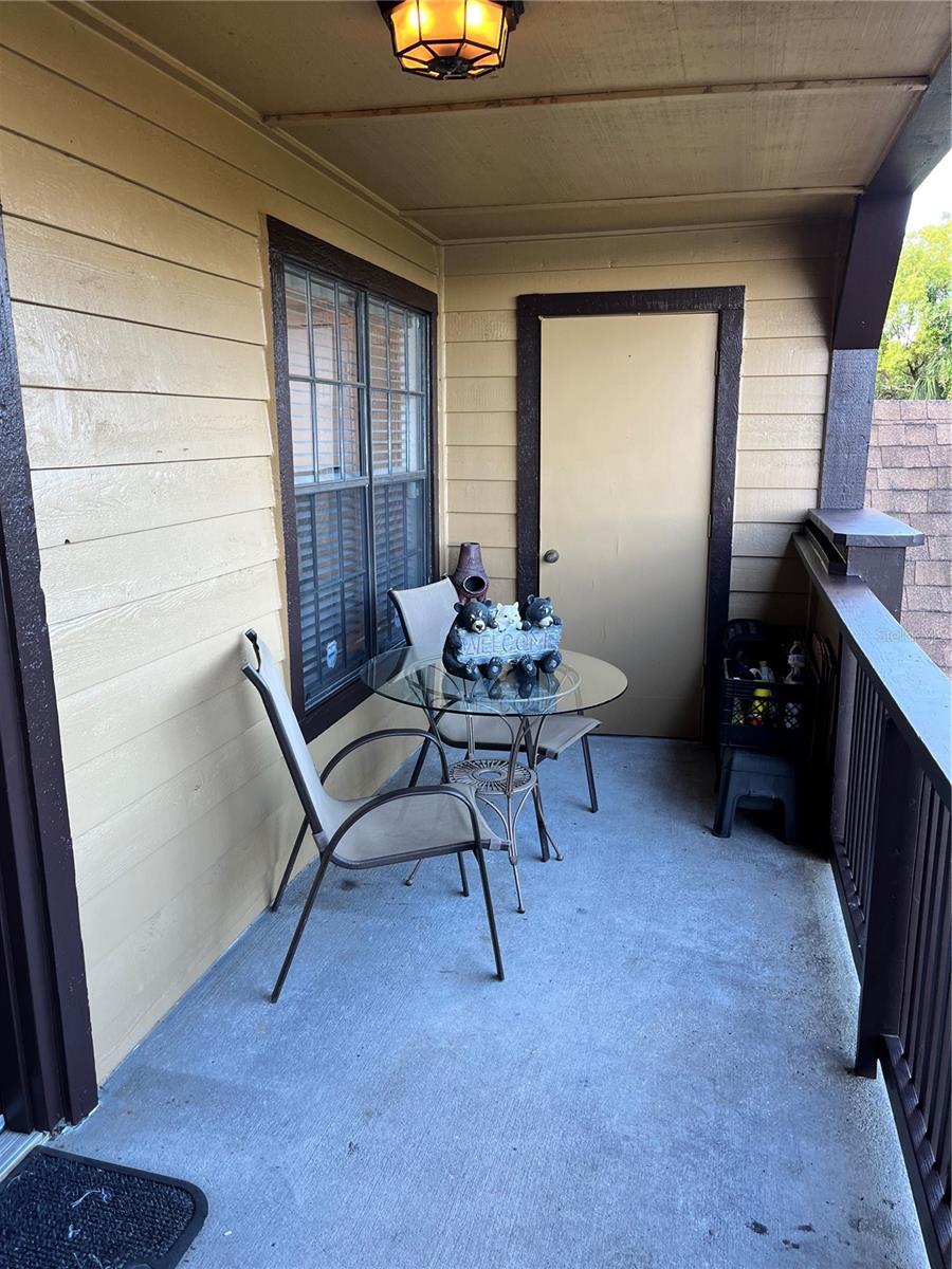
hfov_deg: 53.1
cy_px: 634
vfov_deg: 67.3
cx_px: 476
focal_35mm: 26
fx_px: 953
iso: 80
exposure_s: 1/120
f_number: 1.6
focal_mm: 5.1
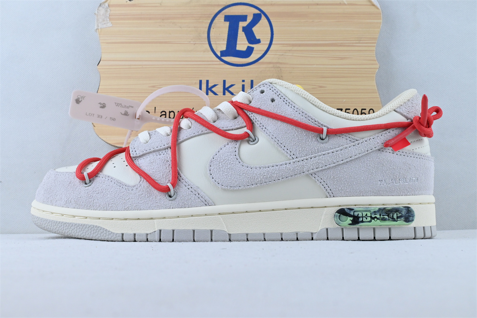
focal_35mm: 47
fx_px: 626
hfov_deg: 41.7
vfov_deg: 28.5
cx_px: 238
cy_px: 159
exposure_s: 1/160
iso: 1000
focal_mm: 31.5
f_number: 10
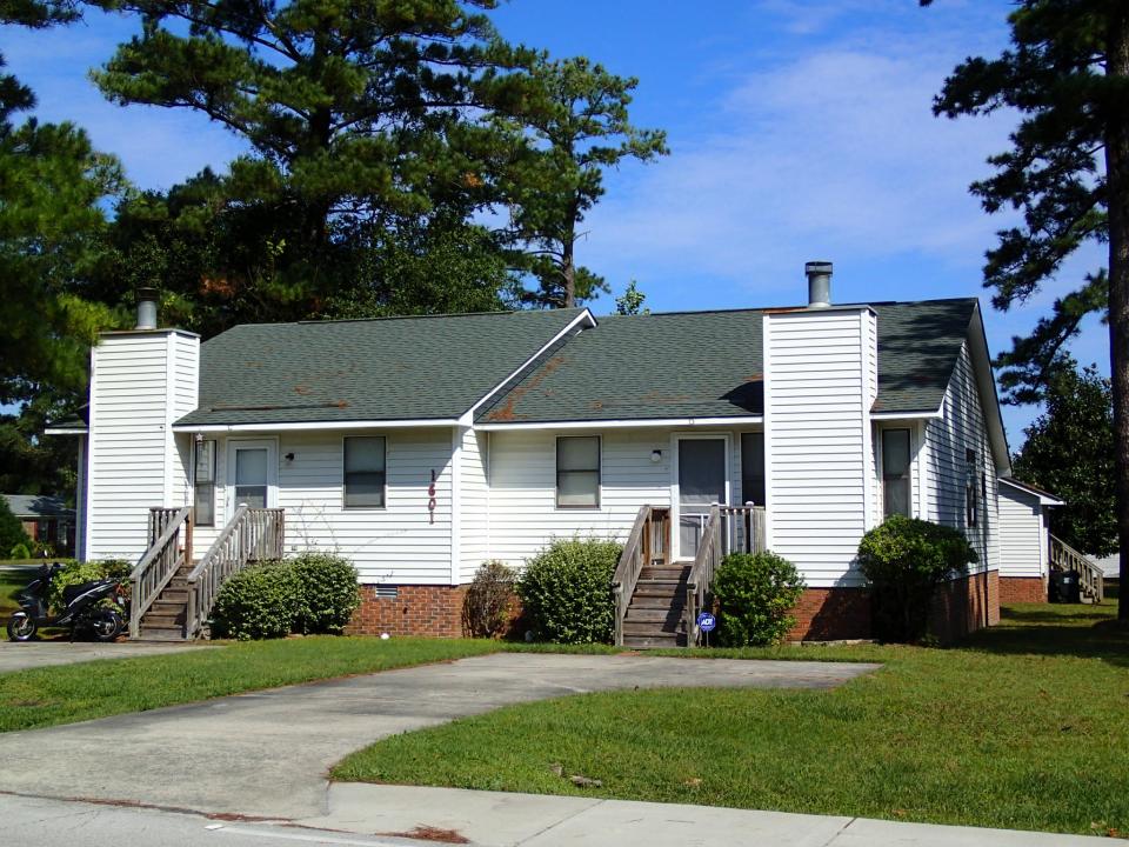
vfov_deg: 31.5
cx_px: 564
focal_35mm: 46
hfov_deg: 41.2
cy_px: 424
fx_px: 1500
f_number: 13
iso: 100
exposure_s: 1/125
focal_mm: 8.41
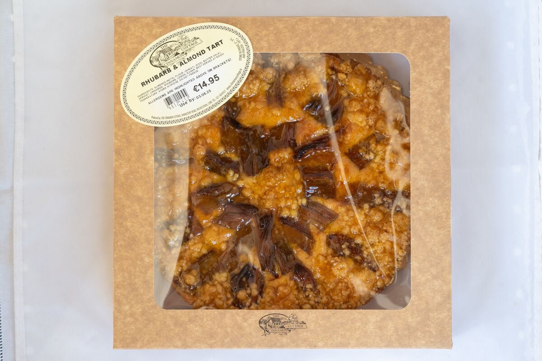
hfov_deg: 28.8
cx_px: 271
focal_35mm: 70
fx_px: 1054
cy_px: 180
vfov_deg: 19.5
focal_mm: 70
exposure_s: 1/100
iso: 500
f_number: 5
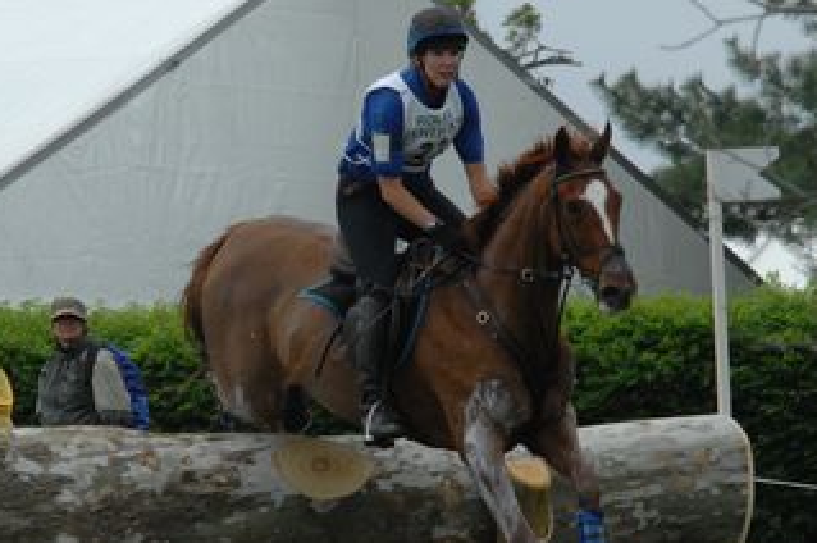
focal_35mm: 902
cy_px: 339
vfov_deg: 1.5
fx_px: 20449
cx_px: 312
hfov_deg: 2.3
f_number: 12
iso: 500
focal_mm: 300
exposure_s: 1/500
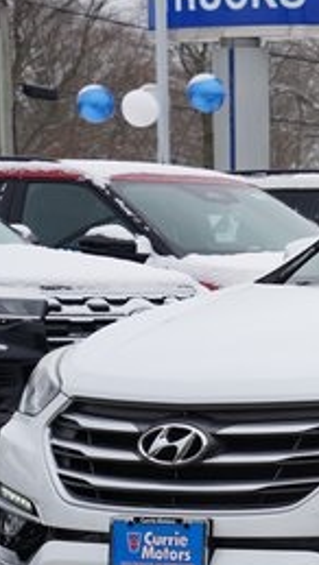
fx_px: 3183
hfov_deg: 5.6
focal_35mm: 212
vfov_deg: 10.2
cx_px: 603
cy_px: 370
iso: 100
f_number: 9
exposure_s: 1/125
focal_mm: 82
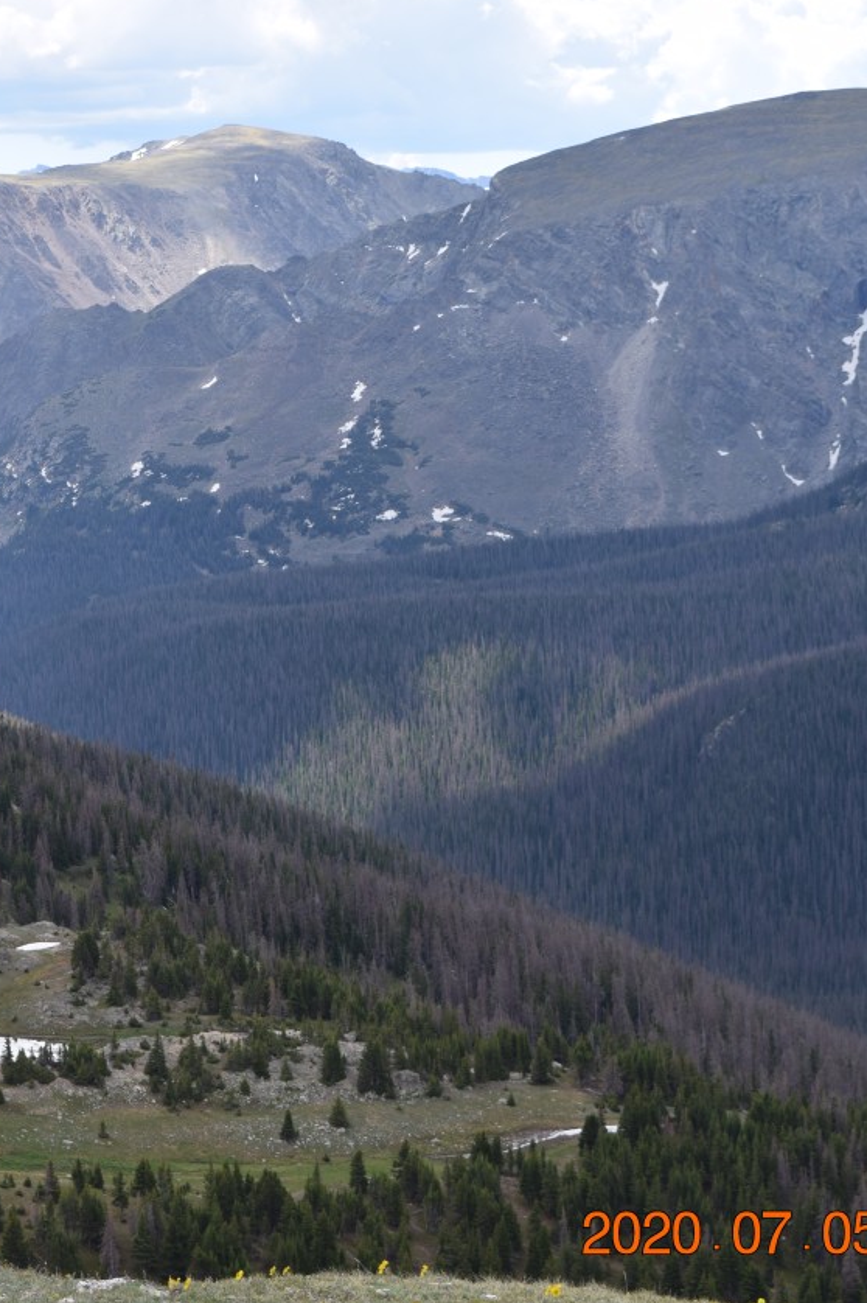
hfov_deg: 12.5
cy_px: 639
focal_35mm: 109
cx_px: 31
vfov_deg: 18.8
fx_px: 3934
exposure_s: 1/200
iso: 100
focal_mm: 45
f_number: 7.1
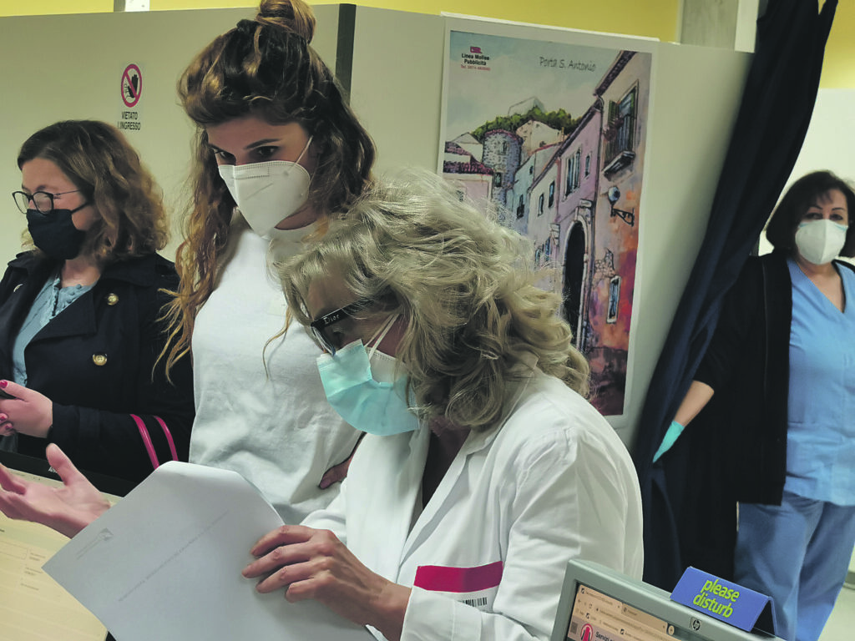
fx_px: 1754
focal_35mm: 71
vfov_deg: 20.7
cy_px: 320
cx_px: 428
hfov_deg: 27.4
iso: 160
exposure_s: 1/100
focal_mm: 5.56
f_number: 1.6
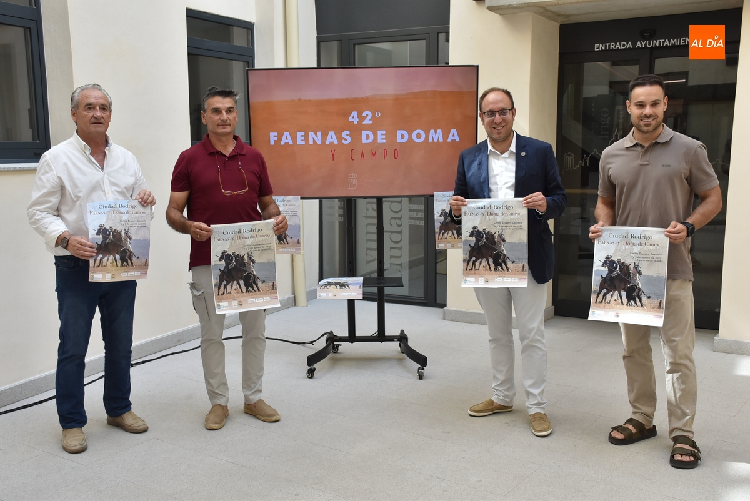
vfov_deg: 34.3
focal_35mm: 39
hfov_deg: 49.5
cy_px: 250
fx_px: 813
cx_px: 375
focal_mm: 26
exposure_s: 1/125
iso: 400
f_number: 5.6
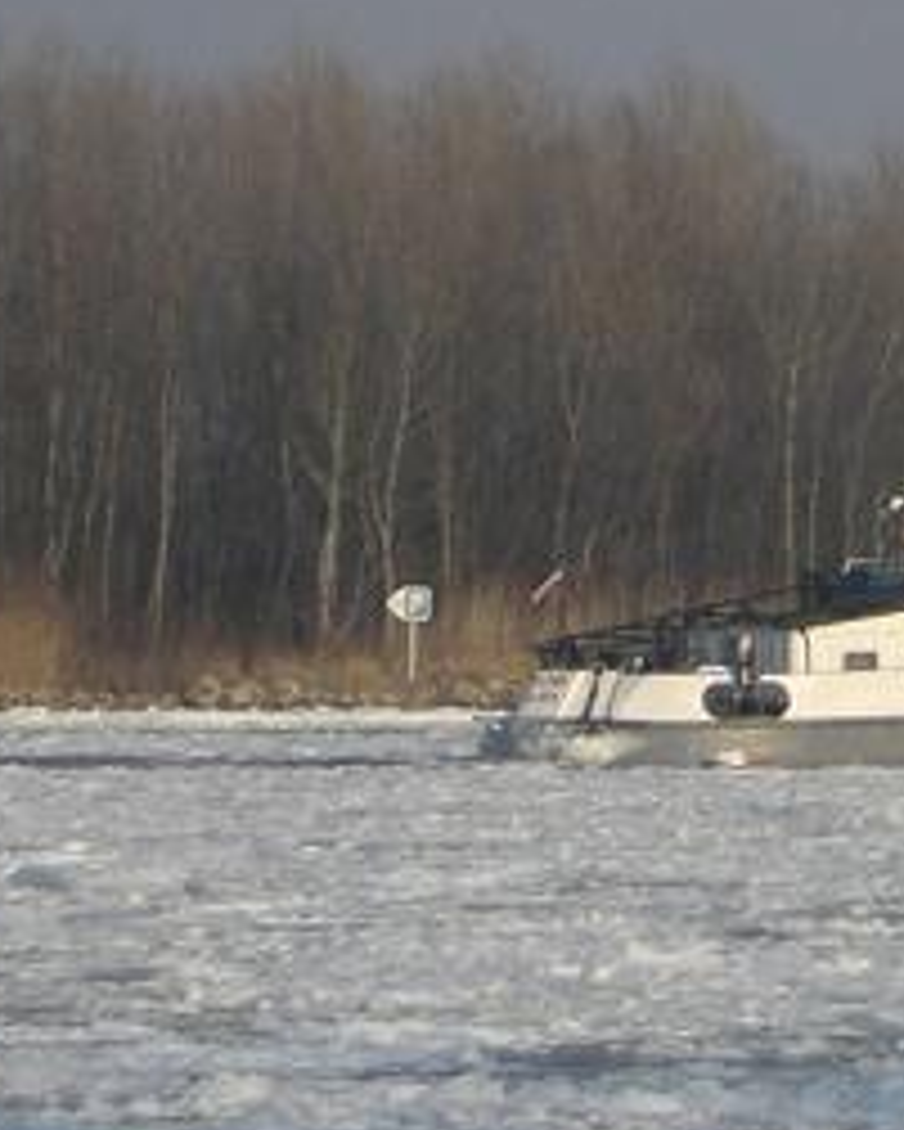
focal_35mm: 354
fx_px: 11832
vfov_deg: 5.5
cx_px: 1660
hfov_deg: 4.3
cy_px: 387
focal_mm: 18.9
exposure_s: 1/200
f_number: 7.6
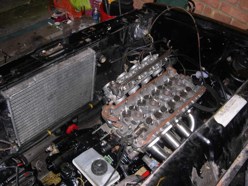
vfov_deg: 37.7
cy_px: 93
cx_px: 124
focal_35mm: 38
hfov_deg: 49.0
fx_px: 272
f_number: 2.8
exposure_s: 1/60
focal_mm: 8
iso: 100
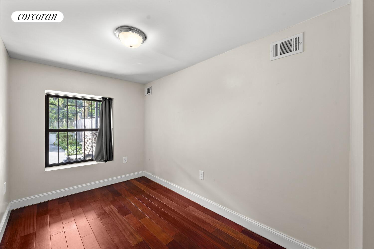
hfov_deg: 104.3
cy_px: 124
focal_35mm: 14
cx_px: 187
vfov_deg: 81.2
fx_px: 145
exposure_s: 1/2.5
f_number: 8
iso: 320
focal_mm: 14
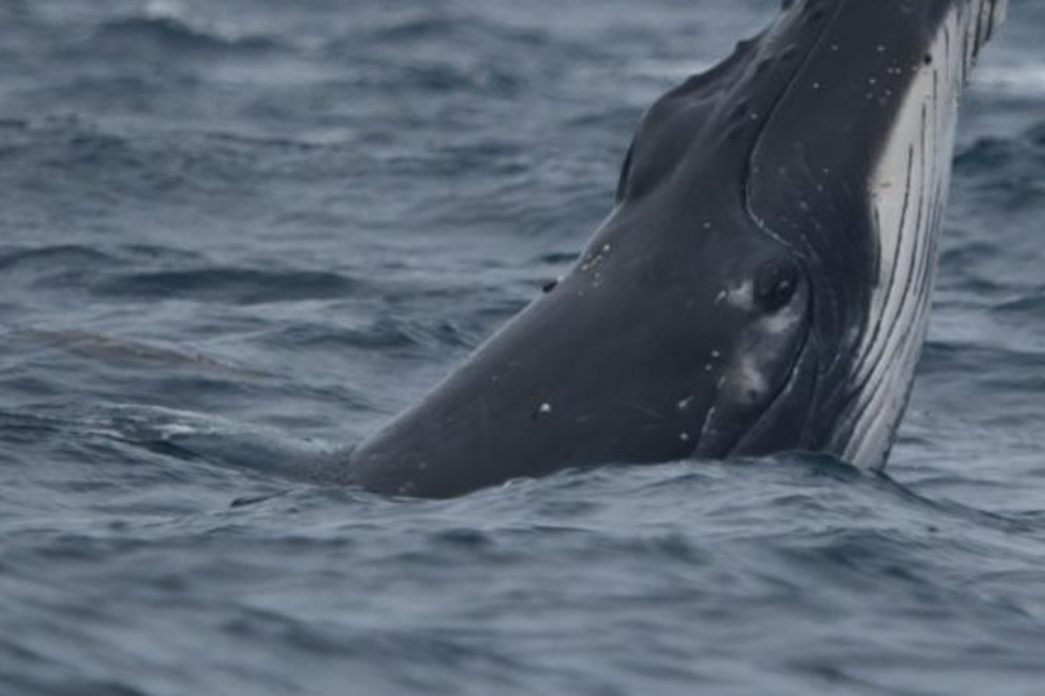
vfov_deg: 1.9
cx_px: 724
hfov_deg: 2.9
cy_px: 203
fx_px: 20602
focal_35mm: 710
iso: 800
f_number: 6.3
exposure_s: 1/8000
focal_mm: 500
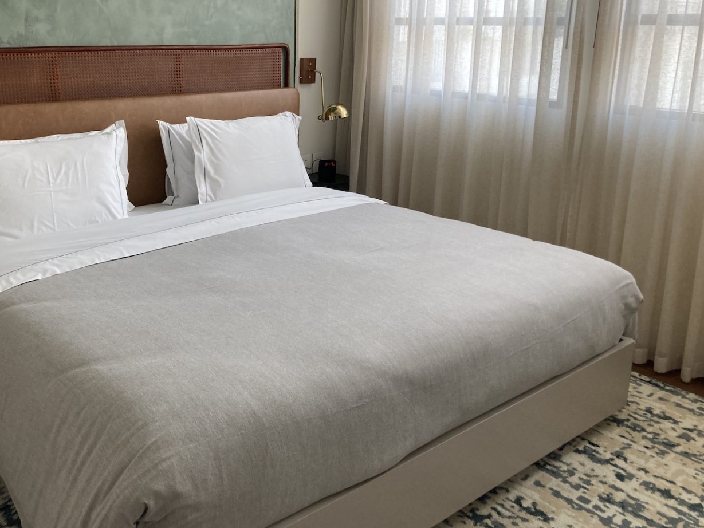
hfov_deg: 52.1
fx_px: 712
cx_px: 266
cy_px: 214
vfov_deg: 40.5
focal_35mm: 35
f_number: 1.8
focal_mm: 3.99
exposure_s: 1/92
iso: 80
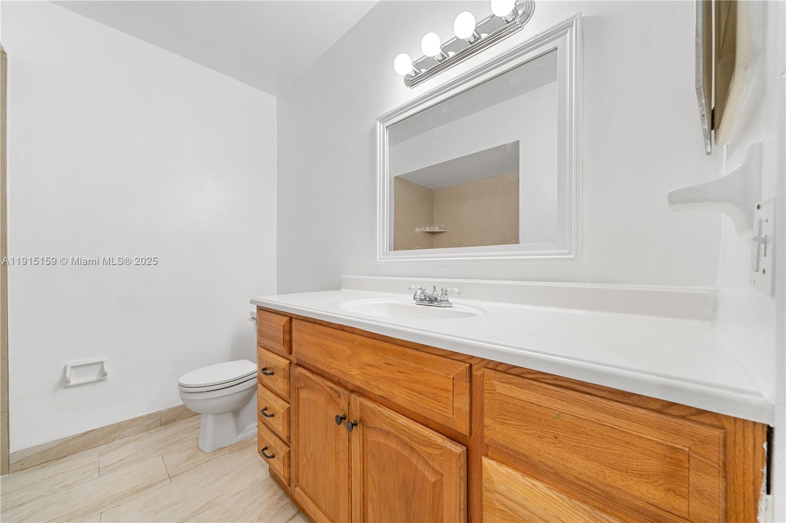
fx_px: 284
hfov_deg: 108.3
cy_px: 262
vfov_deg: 85.4
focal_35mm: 13
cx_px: 393
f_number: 9
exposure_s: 1/4
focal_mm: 13
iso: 500
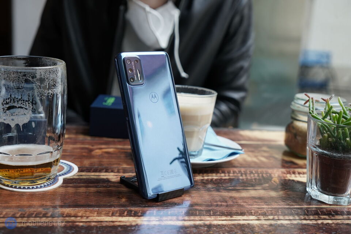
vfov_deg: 26.5
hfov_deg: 38.9
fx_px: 497
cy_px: 117
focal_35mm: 51
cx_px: 176
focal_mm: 51
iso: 1250
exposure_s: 1/250
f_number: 5
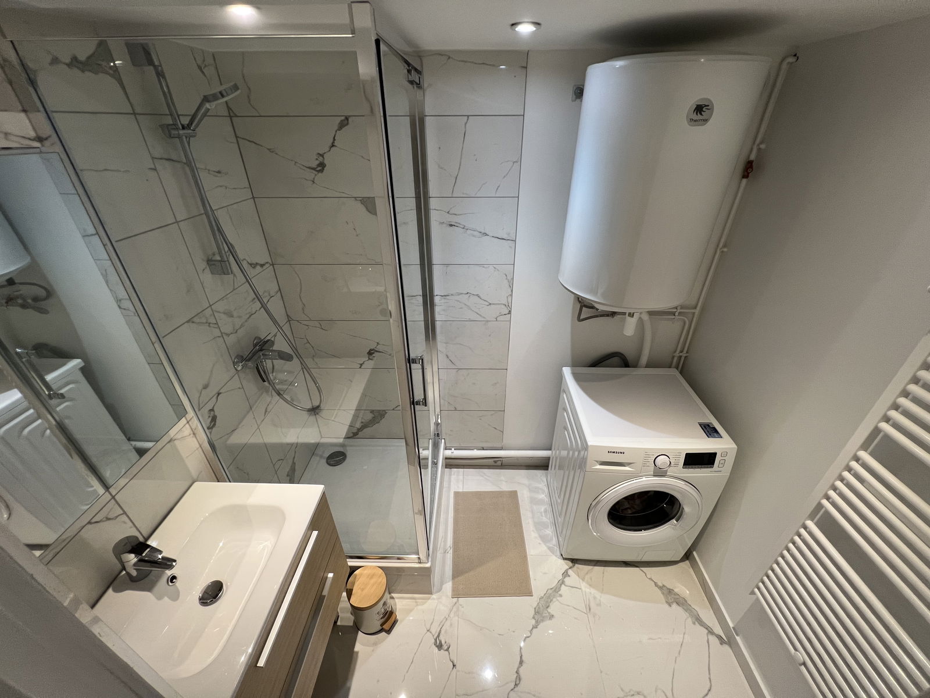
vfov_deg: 89.9
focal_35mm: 13
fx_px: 349
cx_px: 465
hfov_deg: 106.2
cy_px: 349
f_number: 1.8
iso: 160
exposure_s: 1/100
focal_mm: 1.57
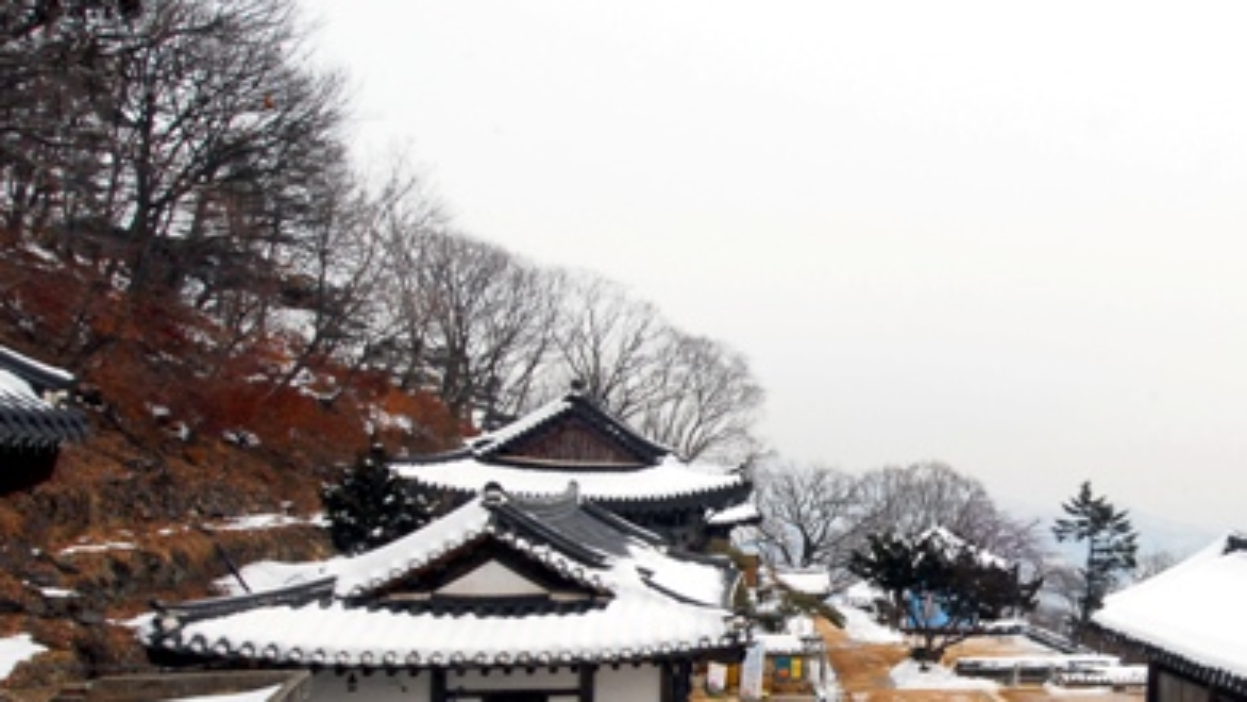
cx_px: 941
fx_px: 959
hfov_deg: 62.2
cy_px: 597
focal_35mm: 29
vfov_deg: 38.1
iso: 400
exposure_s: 1/80
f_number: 22
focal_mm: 12
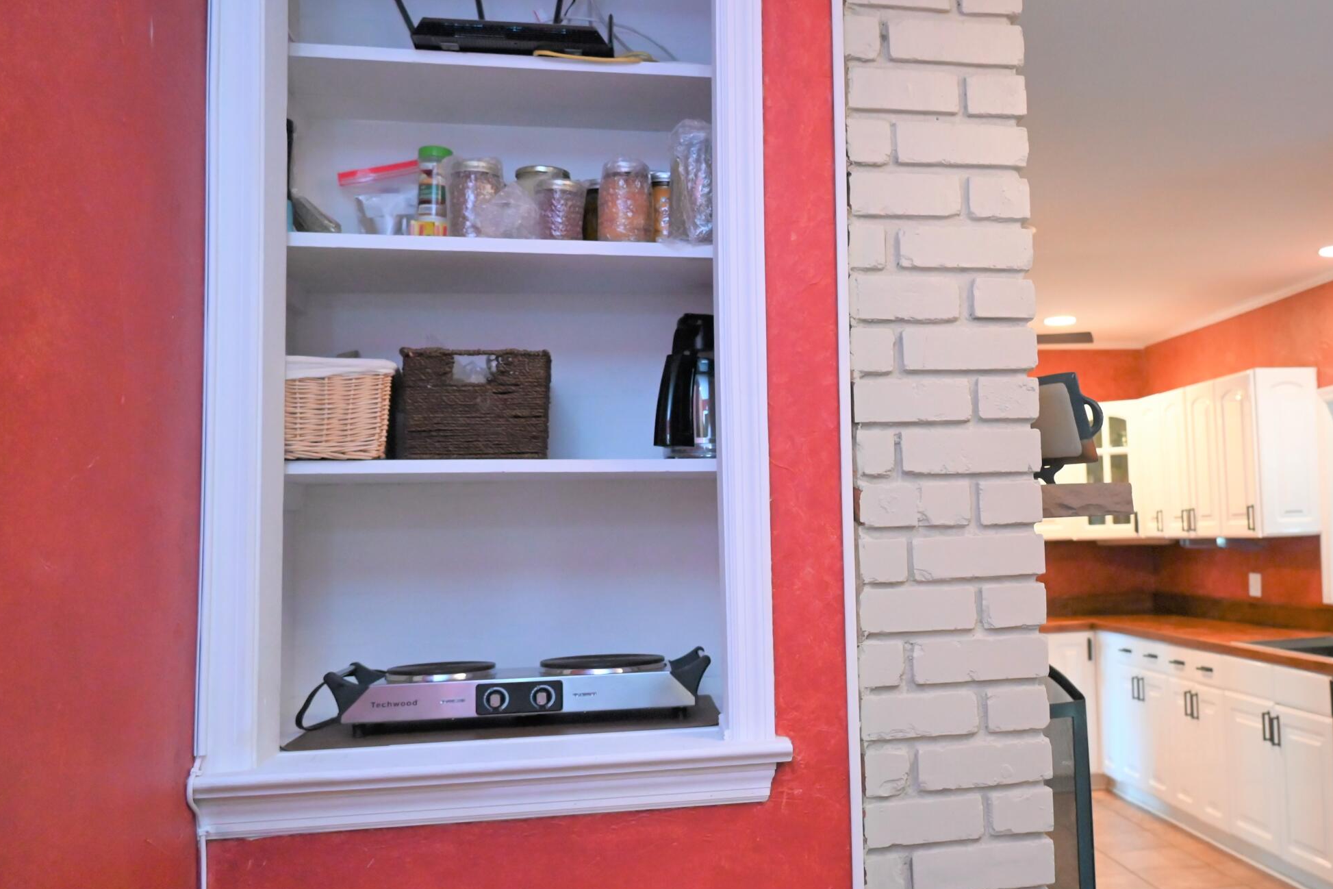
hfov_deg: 50.4
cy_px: 433
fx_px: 1370
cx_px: 942
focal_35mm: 37
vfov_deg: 35.9
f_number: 4
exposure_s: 1/80
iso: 3200
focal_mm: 24
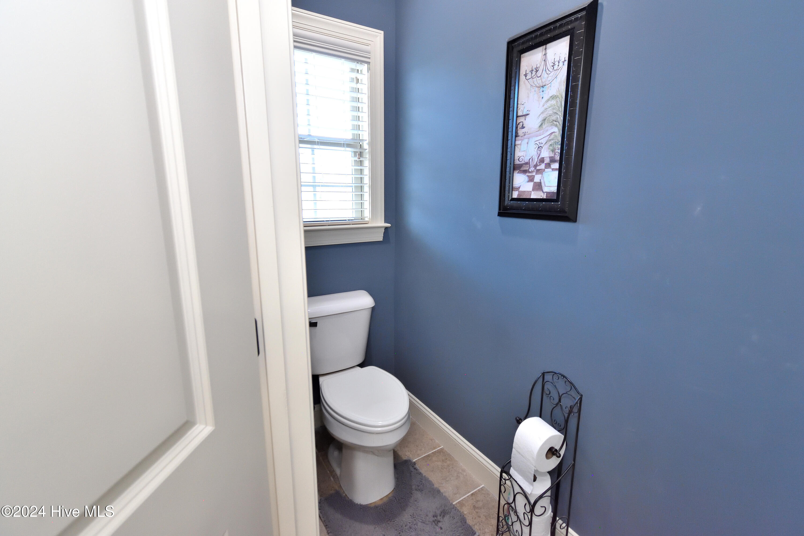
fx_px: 335
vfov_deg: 77.3
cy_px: 268
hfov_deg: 100.4
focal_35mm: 15
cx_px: 402
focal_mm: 10
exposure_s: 1/60
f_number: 4.5
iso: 1100
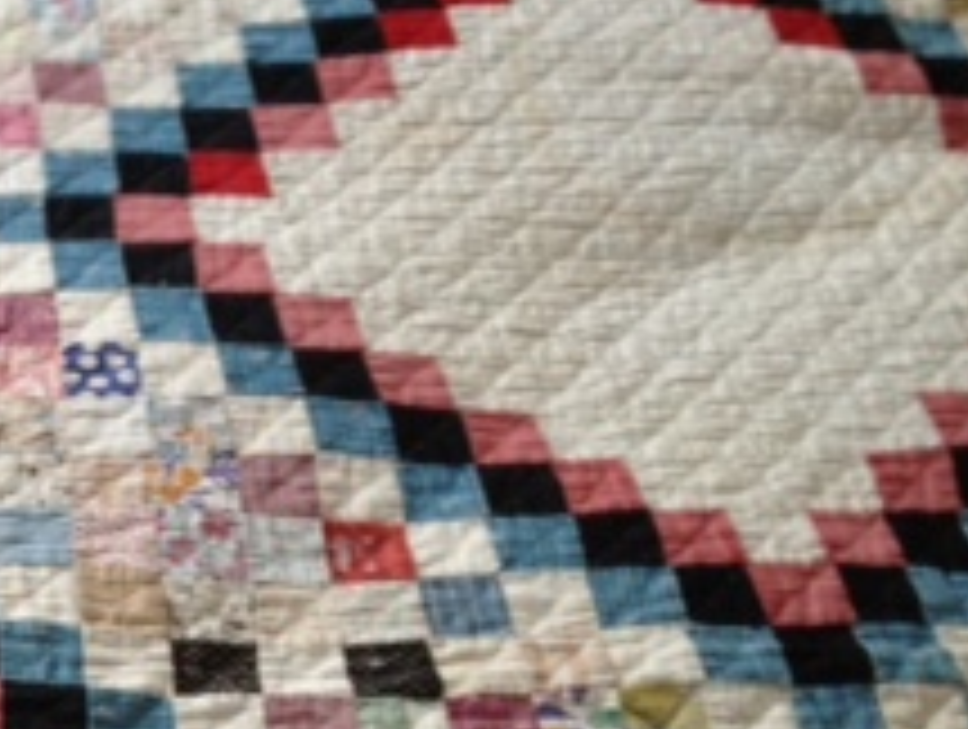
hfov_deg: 17.7
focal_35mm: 104
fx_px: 2913
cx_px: -297
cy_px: 855
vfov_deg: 13.9
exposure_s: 1/20
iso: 125
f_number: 2.4
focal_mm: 4.28
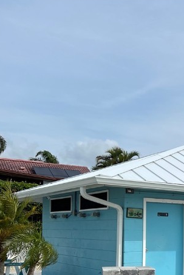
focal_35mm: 61
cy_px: 230
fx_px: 467
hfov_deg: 19.1
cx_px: 288
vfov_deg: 31.8
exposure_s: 1/6211
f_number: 1.5
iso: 50
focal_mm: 5.7
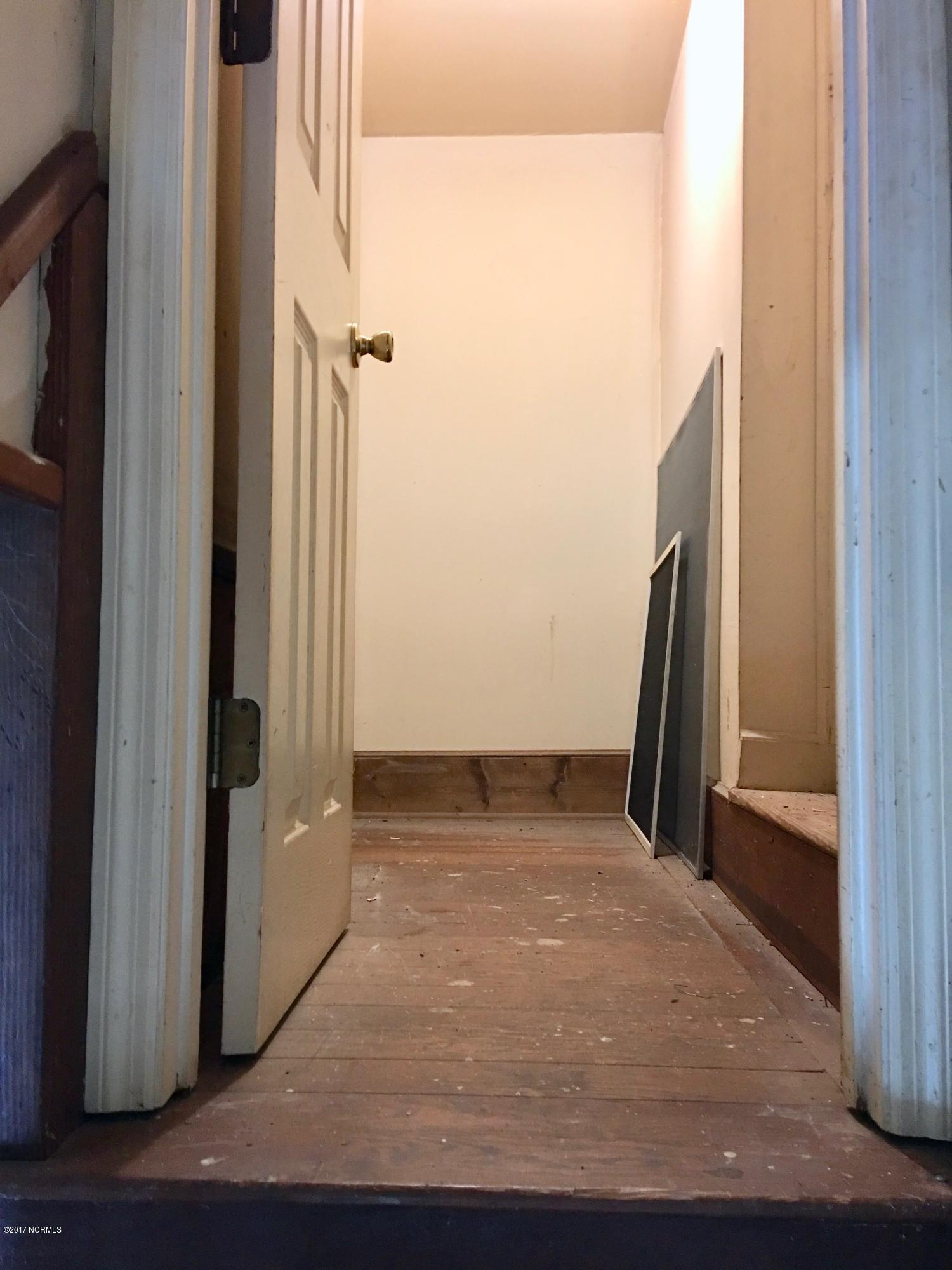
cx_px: 476
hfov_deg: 48.2
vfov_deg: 61.7
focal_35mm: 29
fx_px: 1063
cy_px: 635
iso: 50
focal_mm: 4.15
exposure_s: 1/4
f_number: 2.2
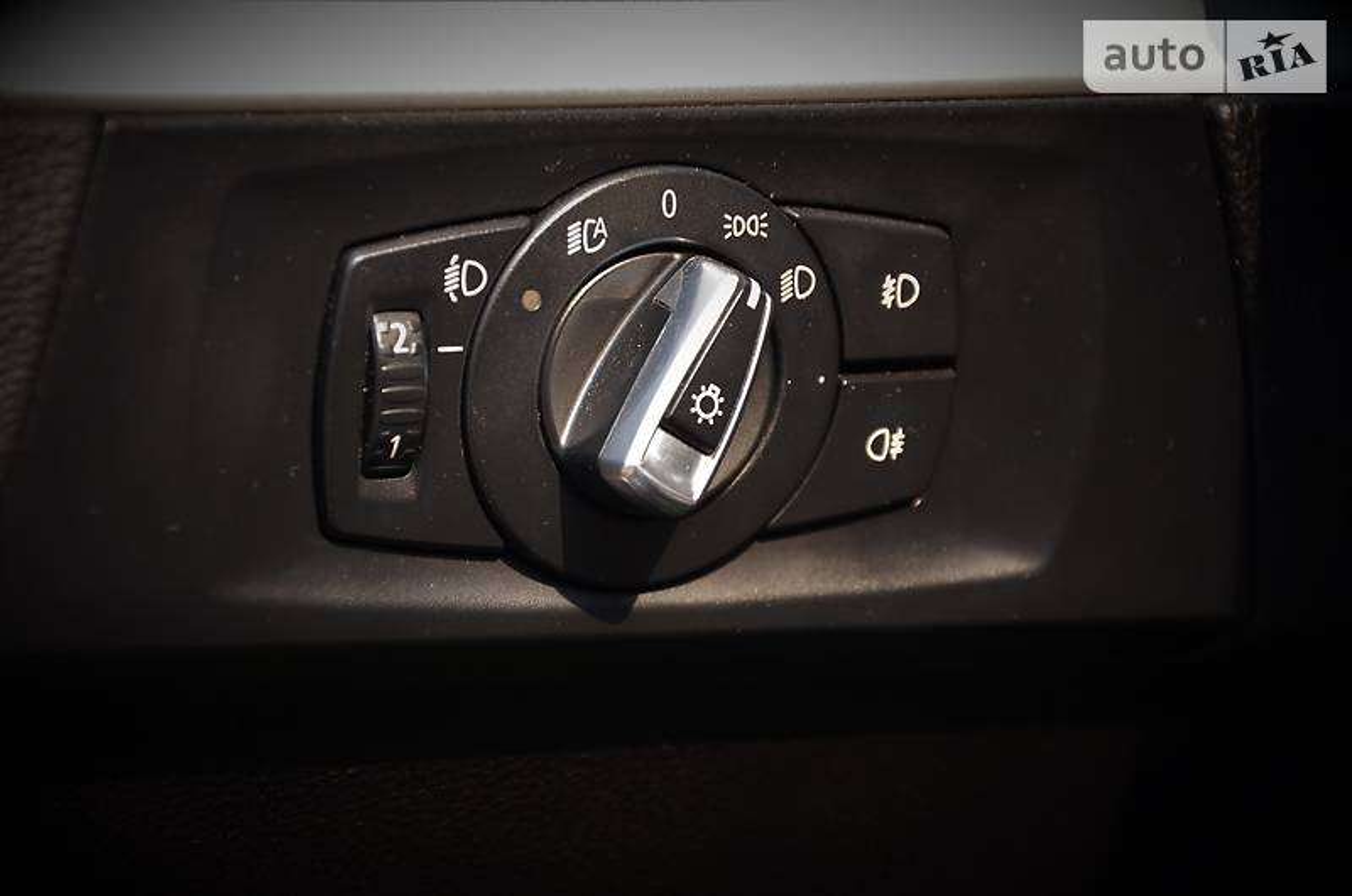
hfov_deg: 13.1
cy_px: 448
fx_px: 5903
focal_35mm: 158
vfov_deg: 8.7
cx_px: 676
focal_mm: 105
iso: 220
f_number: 5.6
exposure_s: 1/125
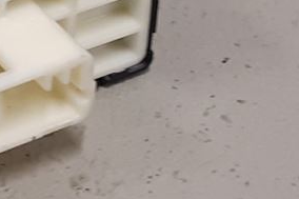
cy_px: -18
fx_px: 1619
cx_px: -37
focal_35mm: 195
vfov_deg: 7.0
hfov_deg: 10.4
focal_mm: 3.93
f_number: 1.7
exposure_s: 1/50
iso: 100
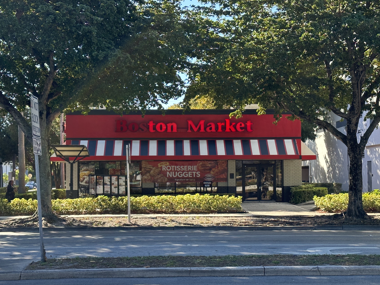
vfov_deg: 25.7
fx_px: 626
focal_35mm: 57
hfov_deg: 33.8
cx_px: 184
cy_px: 156
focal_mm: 6.86
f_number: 1.78
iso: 64
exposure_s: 1/762
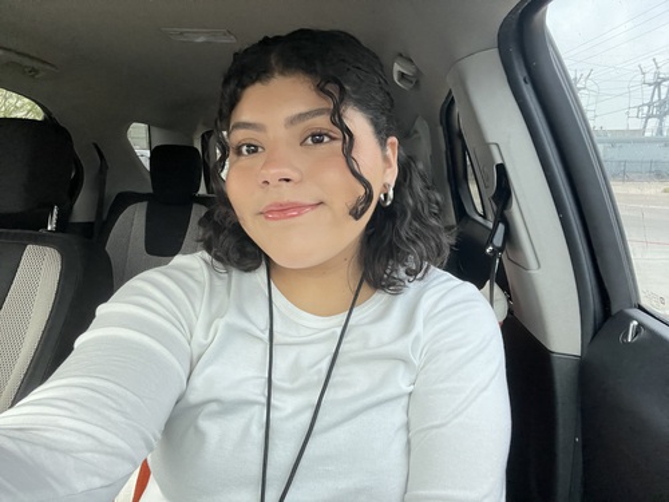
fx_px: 445
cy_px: 251
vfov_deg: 58.9
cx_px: 334
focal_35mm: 23
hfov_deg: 73.9
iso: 400
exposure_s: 1/53
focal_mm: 2.71
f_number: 2.2
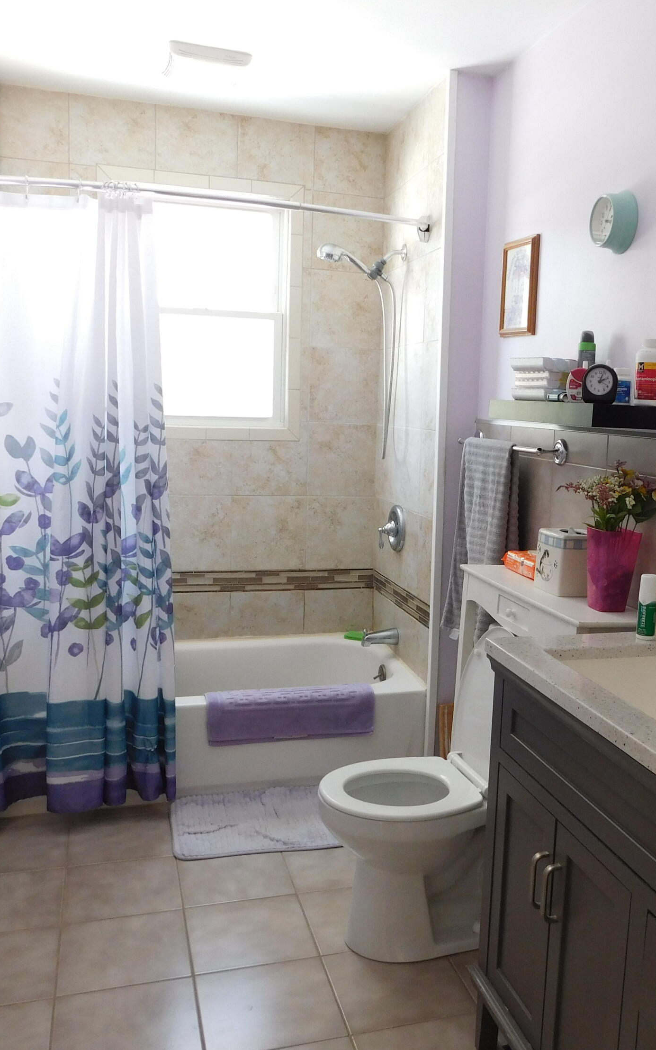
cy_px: 527
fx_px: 944
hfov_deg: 37.9
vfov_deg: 58.1
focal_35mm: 33
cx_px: 441
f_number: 3
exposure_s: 1/30
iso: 160
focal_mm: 4
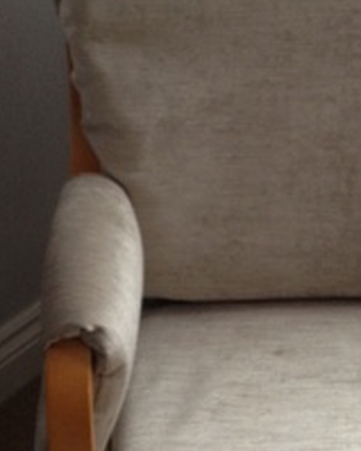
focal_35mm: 110
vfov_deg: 17.4
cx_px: 313
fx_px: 1470
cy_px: 286
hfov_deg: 13.9
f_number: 2.4
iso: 125
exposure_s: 1/20
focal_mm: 4.28
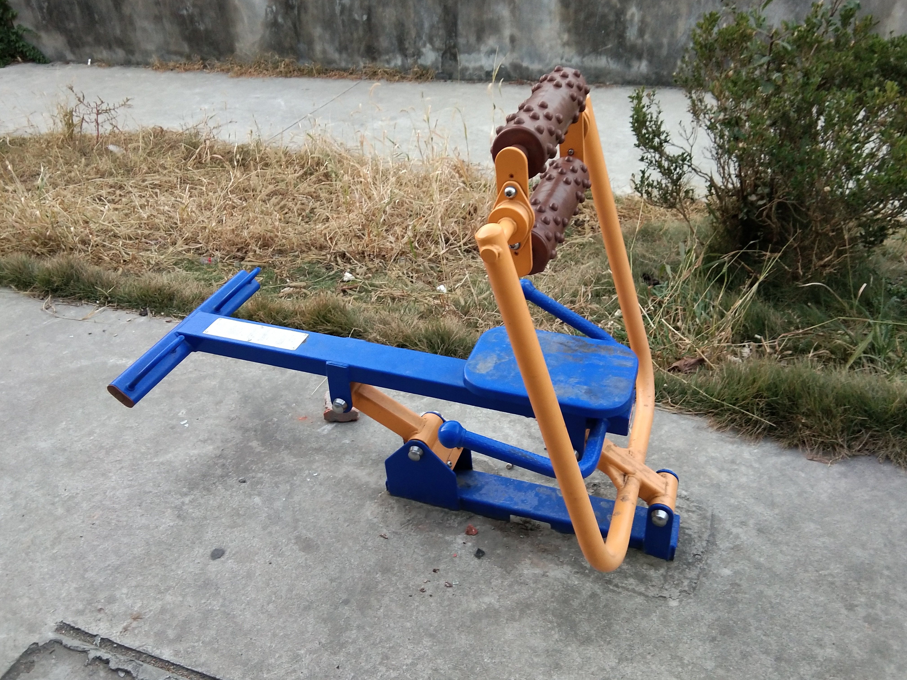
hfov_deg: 56.8
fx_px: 839
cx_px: 457
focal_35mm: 32
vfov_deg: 44.2
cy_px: 340
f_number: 2.2
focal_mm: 3.69
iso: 320
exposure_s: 1/33.3
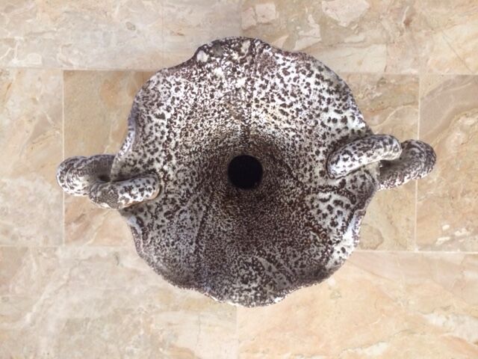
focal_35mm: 29
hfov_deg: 61.7
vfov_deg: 48.2
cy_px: 180
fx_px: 400
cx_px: 239
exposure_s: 1/17
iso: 250
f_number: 2.2
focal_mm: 4.15
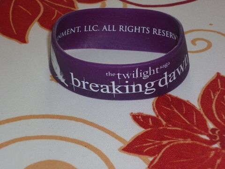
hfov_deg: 20.9
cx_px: 112
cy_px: 84
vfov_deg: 15.7
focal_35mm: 94
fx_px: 611
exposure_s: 1/50
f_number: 5.4
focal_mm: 16.8
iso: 125
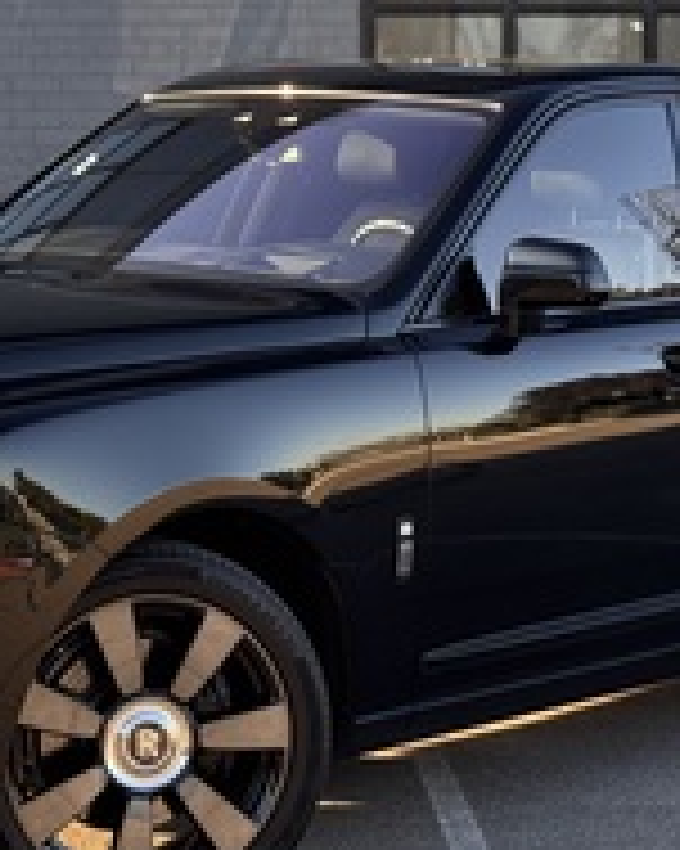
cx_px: 261
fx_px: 2618
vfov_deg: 18.4
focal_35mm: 104
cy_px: 250
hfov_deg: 14.8
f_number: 1.78
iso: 64
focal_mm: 6.76
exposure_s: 1/394
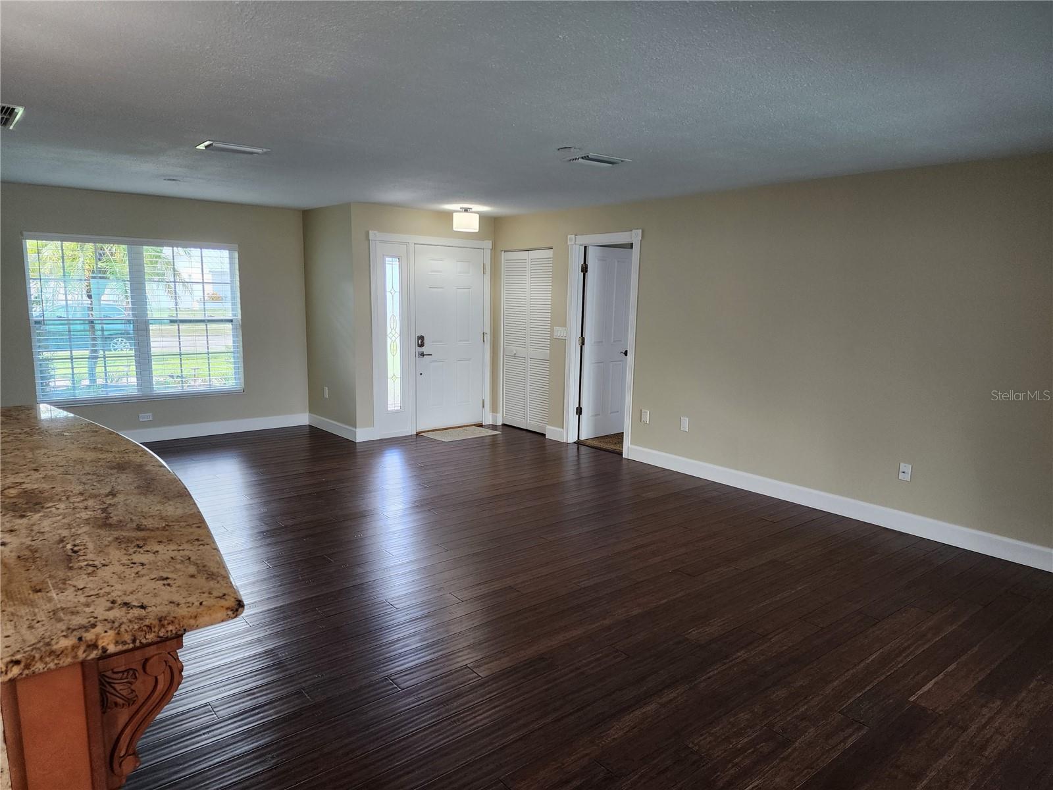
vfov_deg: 58.9
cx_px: 526
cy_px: 395
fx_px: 700
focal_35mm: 23
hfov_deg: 73.9
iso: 160
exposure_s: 1/120
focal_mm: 6.4
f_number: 1.8
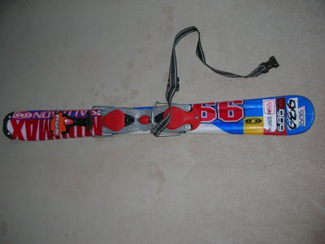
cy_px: 122
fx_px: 329
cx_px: 162
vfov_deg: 40.7
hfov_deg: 52.6
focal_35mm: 35
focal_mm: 5.8
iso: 50
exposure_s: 1/60.1
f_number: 2.8
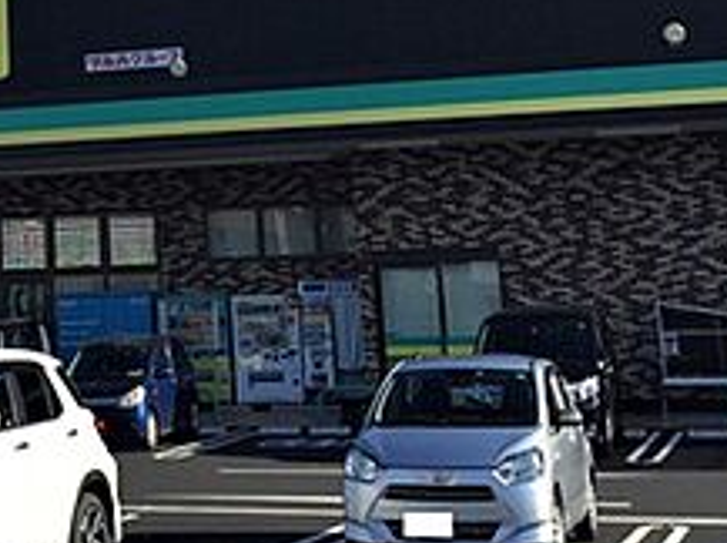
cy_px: -75
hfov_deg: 22.6
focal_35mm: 83
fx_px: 1740
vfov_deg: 17.1
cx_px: -10
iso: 32
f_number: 2.2
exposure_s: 1/1464
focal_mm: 4.15
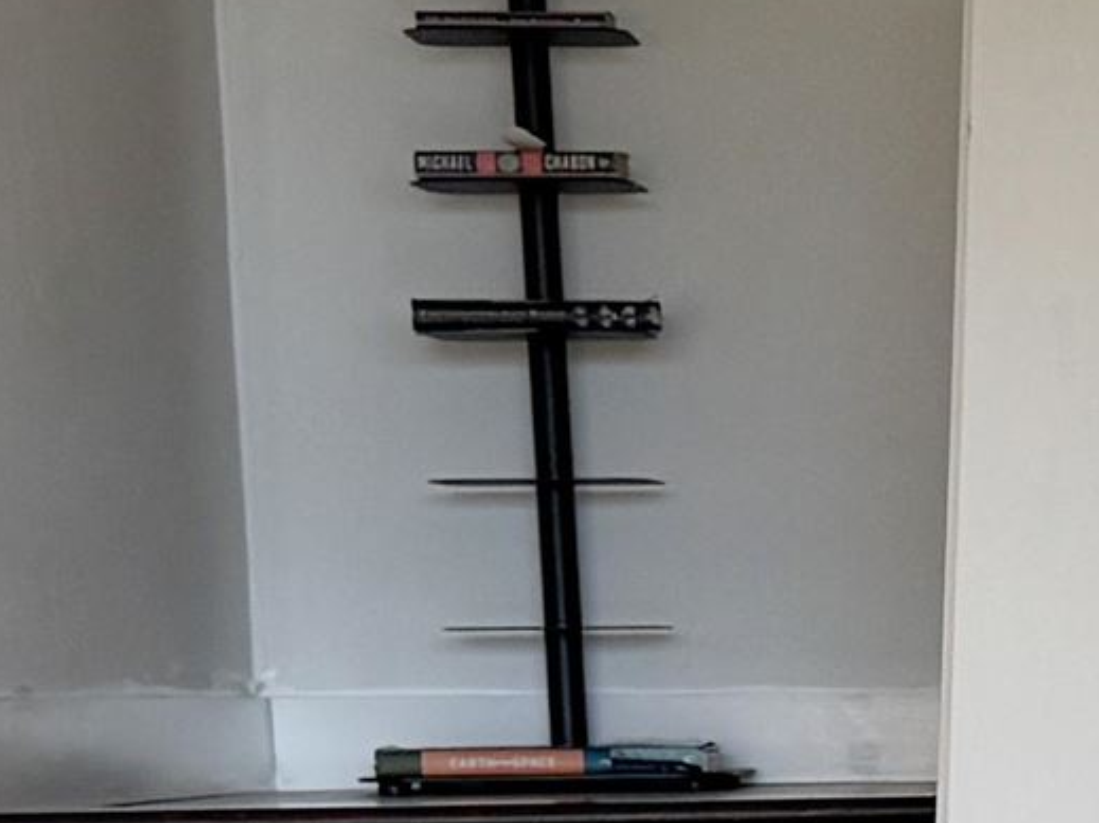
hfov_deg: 13.8
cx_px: 1004
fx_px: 4507
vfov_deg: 10.4
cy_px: 821
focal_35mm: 142
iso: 125
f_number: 1.78
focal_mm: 6.76
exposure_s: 1/60
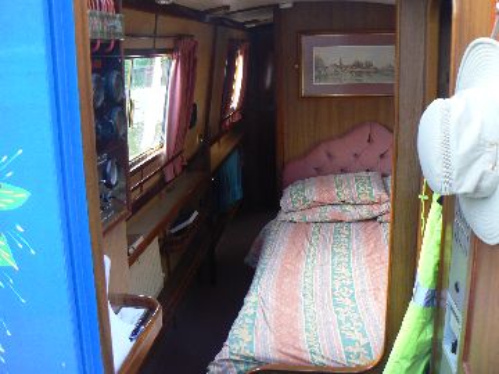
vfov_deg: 39.7
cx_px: 250
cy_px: 187
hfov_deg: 51.4
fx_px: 519
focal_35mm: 36
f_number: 2.8
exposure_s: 1/40
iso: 80
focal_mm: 6
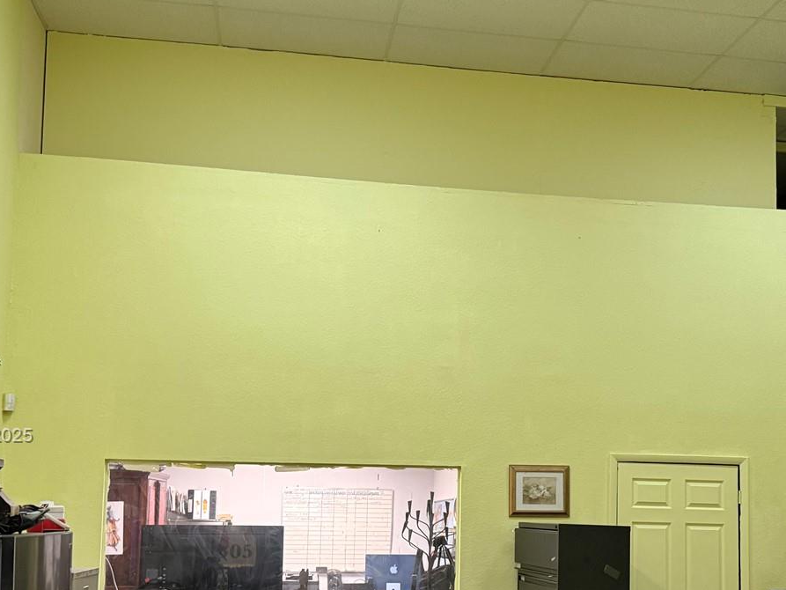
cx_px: 455
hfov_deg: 43.7
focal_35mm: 43
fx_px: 977
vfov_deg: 33.0
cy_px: 437
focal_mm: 6.76
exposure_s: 1/60
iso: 320
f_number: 1.78
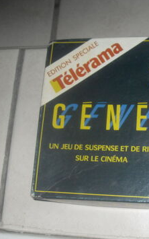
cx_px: 141
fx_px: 344
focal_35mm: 53
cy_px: 118
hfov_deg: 23.6
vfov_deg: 38.2
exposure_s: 1/45
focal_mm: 6.3
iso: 100
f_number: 2.8
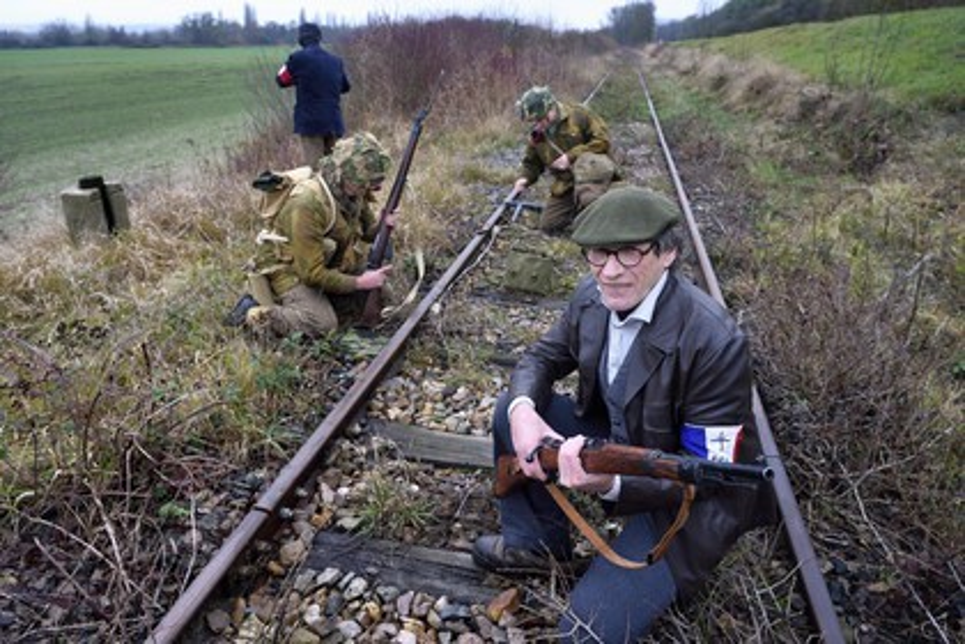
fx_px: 643
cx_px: 482
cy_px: 322
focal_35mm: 24
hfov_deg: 73.7
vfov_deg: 53.1
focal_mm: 24
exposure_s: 1/100
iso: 800
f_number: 5.6
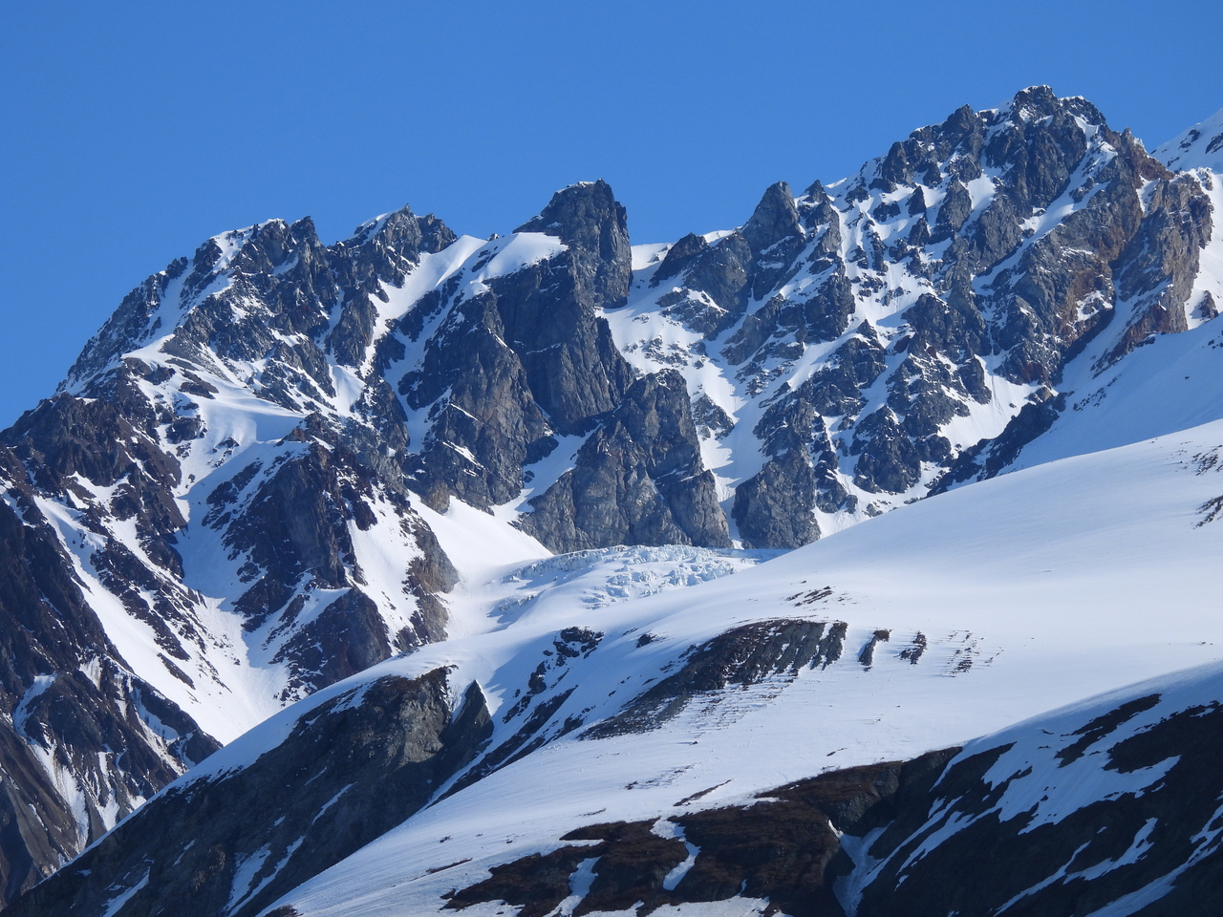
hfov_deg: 9.0
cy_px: 458
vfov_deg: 6.8
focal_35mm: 220
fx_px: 7773
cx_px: 612
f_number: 4.5
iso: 100
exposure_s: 1/1600
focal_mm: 39.3
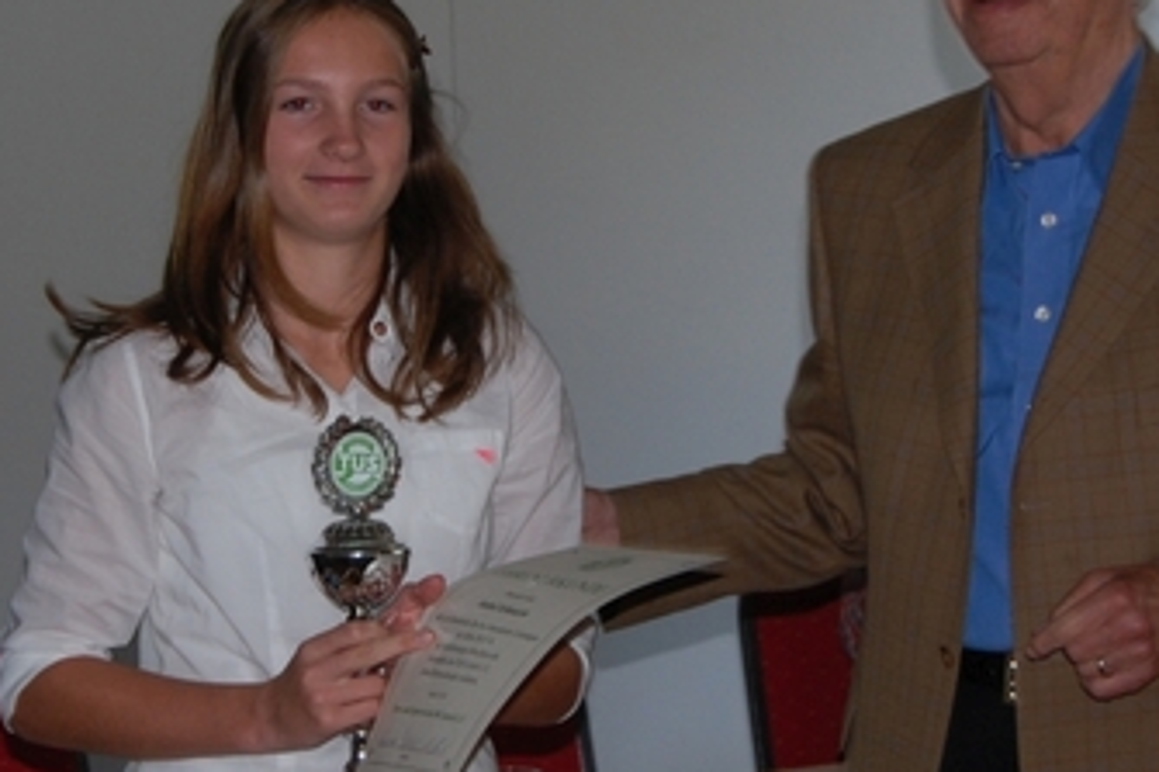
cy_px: 346
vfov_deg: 12.0
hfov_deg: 17.9
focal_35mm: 114
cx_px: 479
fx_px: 3668
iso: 400
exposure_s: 1/60
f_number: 5
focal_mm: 40
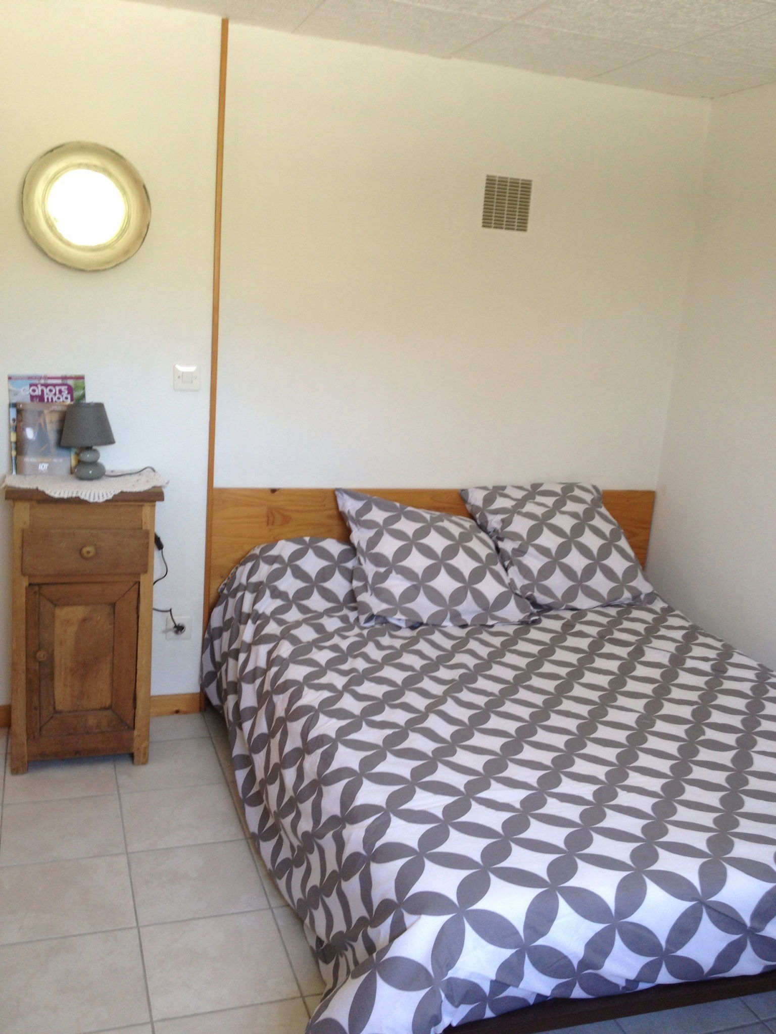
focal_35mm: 35
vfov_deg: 52.6
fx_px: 1046
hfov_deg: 40.7
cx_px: 388
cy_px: 517
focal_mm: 4.28
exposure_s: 1/20
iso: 64
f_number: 2.4
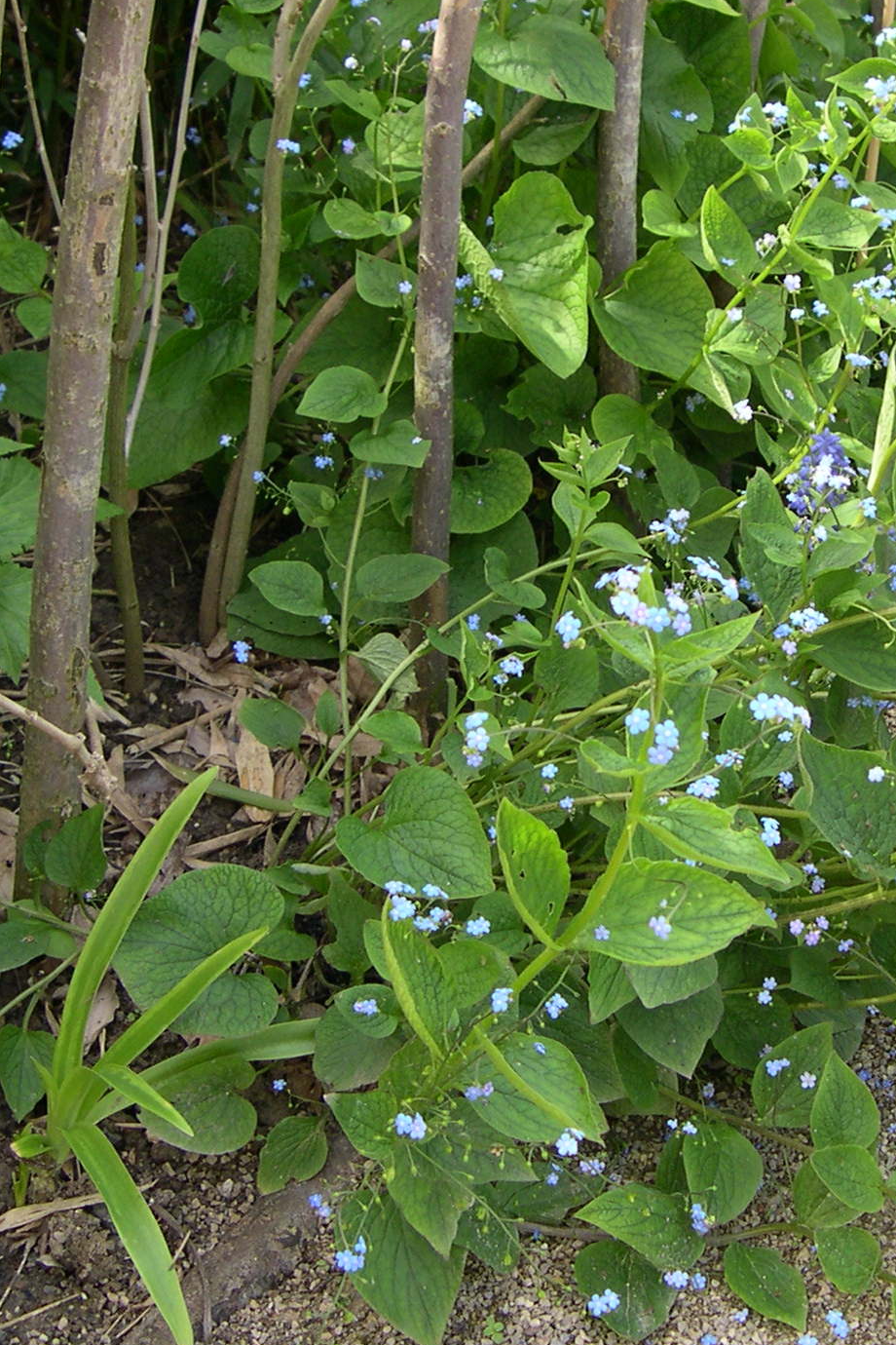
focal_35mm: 53
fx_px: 1979
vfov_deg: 37.5
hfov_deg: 25.0
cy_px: 672
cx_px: 744
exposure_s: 1/186
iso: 100
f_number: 2.8
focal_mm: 8
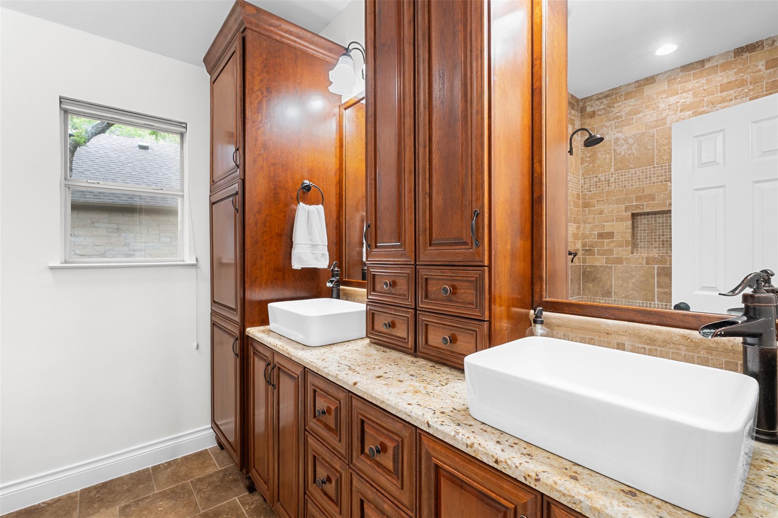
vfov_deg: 73.7
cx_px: 389
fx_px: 346
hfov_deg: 96.7
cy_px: 259
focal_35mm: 16
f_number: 9
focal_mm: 16
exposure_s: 1/1.67
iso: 500
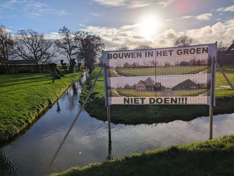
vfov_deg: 56.9
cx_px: 117
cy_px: 88
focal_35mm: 24
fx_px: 162
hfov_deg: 71.5
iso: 50
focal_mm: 6.81
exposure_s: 1/14085
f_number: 1.85
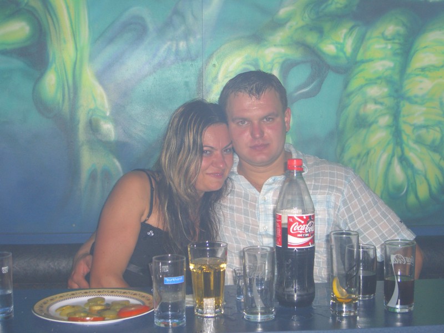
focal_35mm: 57
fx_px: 731
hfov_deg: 33.8
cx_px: 222
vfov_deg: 25.7
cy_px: 166
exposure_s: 1/60
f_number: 3.6
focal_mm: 11.8
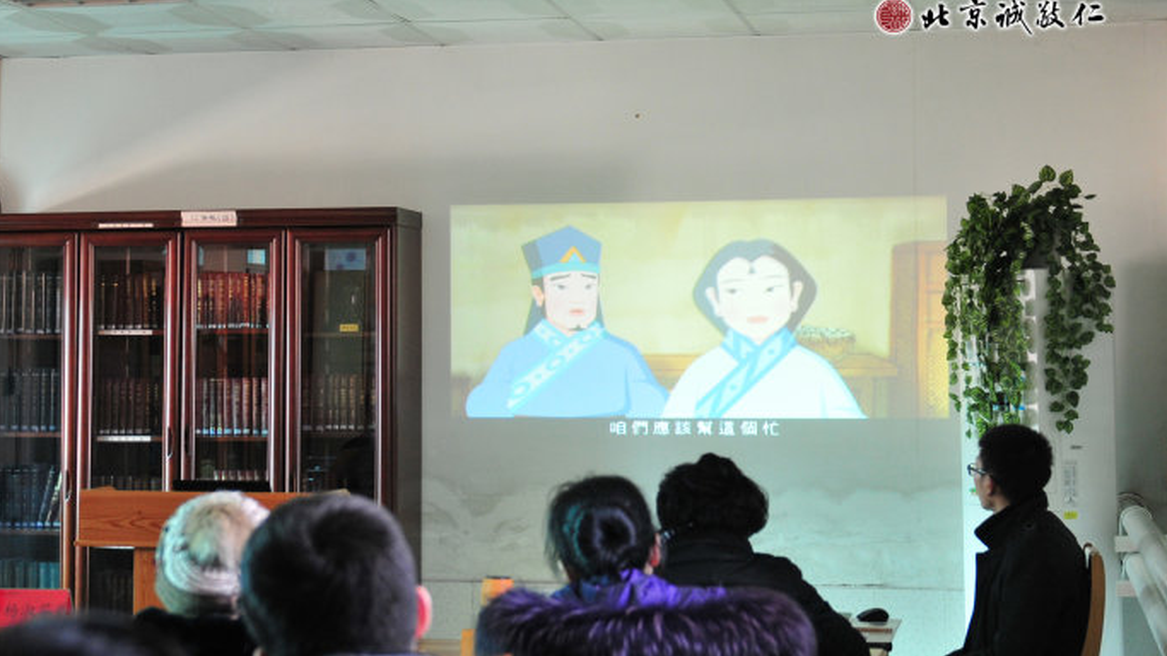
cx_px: 584
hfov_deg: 38.5
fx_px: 1671
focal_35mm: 54
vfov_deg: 22.2
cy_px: 338
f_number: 2.8
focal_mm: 34
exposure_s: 1/60
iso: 500
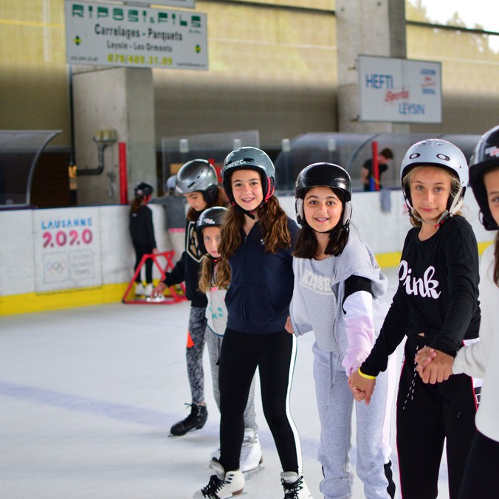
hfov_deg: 25.4
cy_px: 249
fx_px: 1103
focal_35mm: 68
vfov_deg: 25.5
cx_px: 296
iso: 900
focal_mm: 35
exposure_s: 1/1000
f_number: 1.8
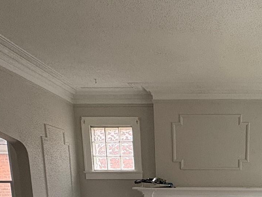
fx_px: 303
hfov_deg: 44.0
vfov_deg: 30.0
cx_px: 219
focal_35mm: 40
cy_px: 245
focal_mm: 2.22
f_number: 2.2
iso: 320
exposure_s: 1/60
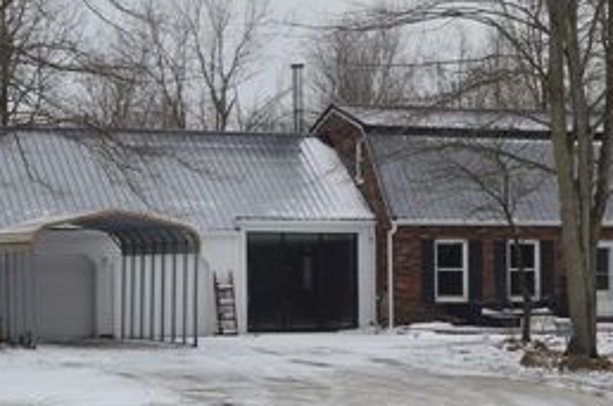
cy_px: 178
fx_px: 2074
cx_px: 449
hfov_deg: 16.7
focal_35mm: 122
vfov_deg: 11.2
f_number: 9
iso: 400
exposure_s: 1/160
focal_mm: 42
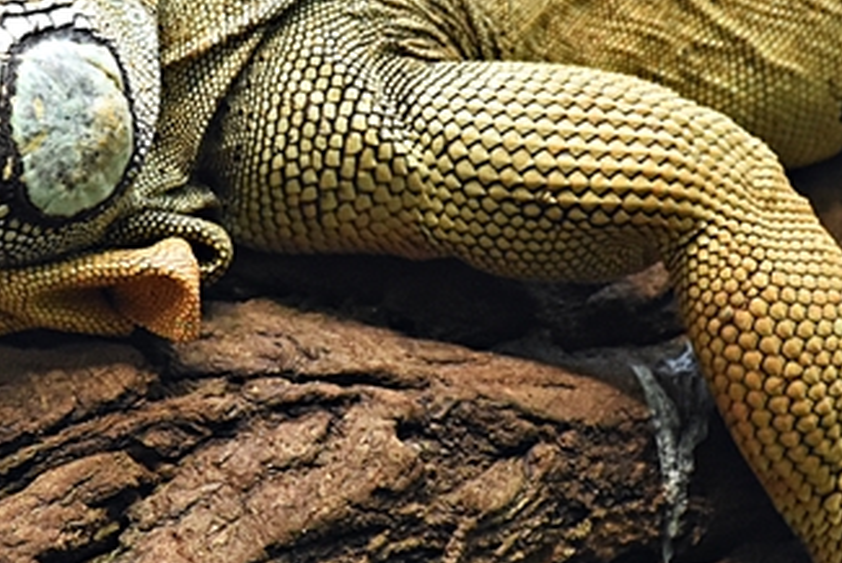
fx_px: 15490
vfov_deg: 2.1
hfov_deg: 3.1
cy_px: 4
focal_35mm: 662
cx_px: 295
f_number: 5.6
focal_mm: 140
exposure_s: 1/125
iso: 1400
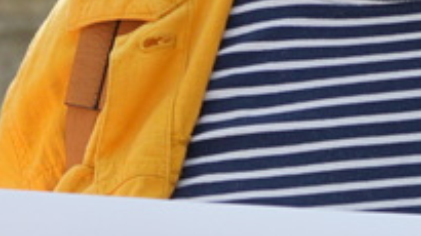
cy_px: 279
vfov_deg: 2.2
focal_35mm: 552
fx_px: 6158
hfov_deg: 3.9
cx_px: -86
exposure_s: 1/160
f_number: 5
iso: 160
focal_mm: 60
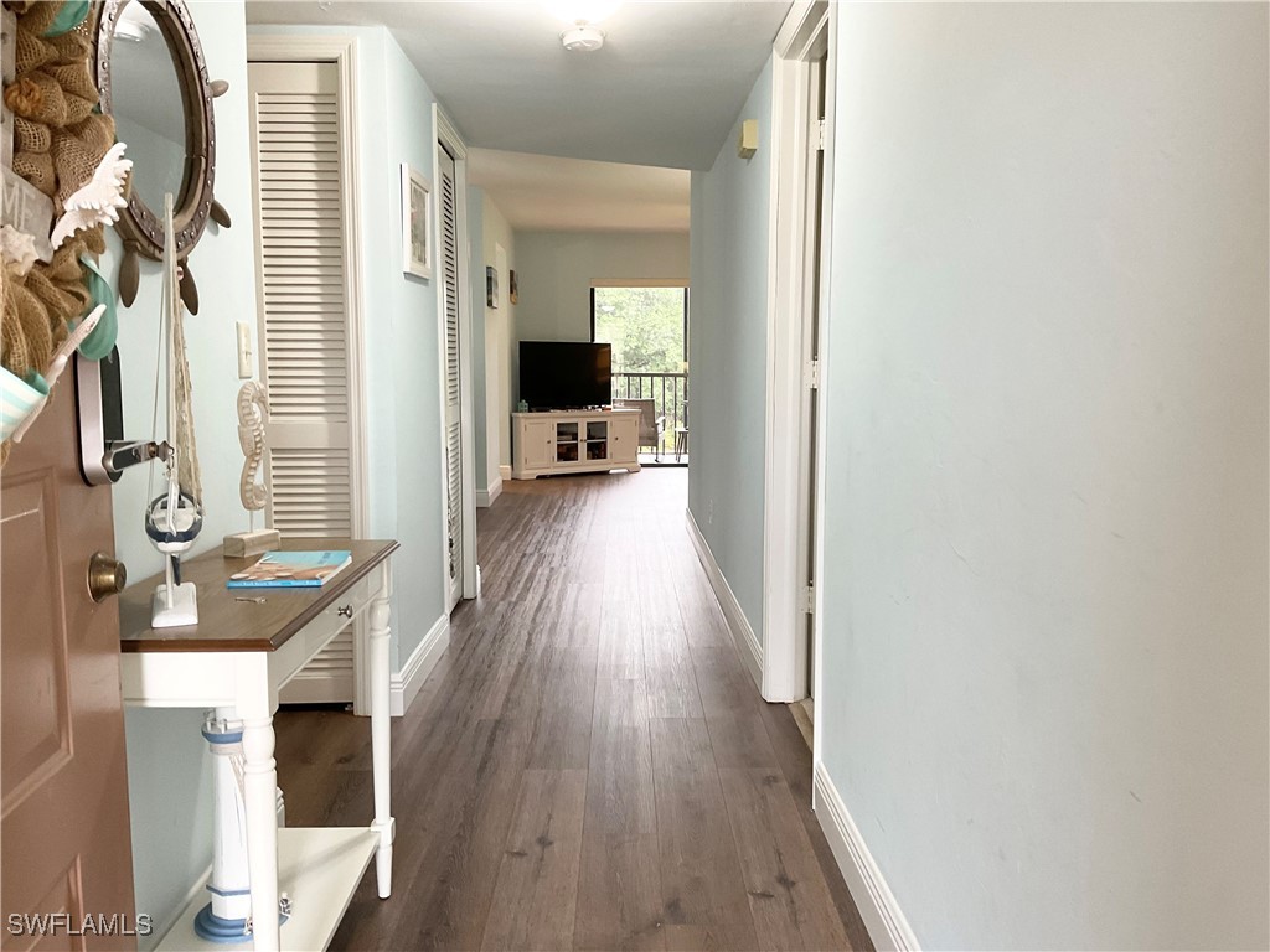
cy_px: 476
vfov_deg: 48.2
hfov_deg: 61.7
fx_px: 1064
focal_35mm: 29
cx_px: 635
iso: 80
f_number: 1.8
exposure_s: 1/60
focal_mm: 3
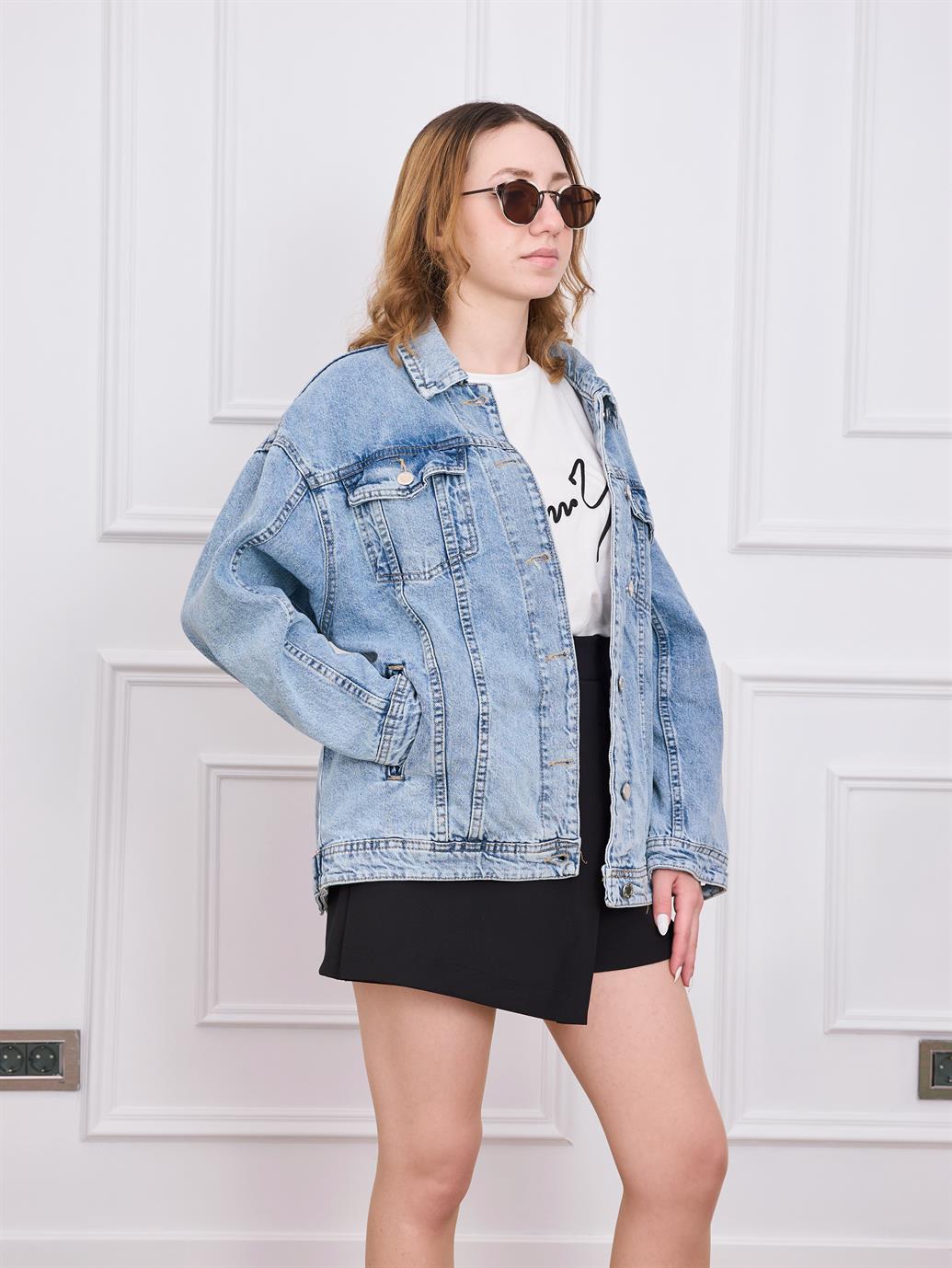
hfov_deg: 25.3
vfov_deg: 33.2
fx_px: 2125
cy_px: 634
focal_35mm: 58
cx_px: 476
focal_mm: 27
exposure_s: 1/100
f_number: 4
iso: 100
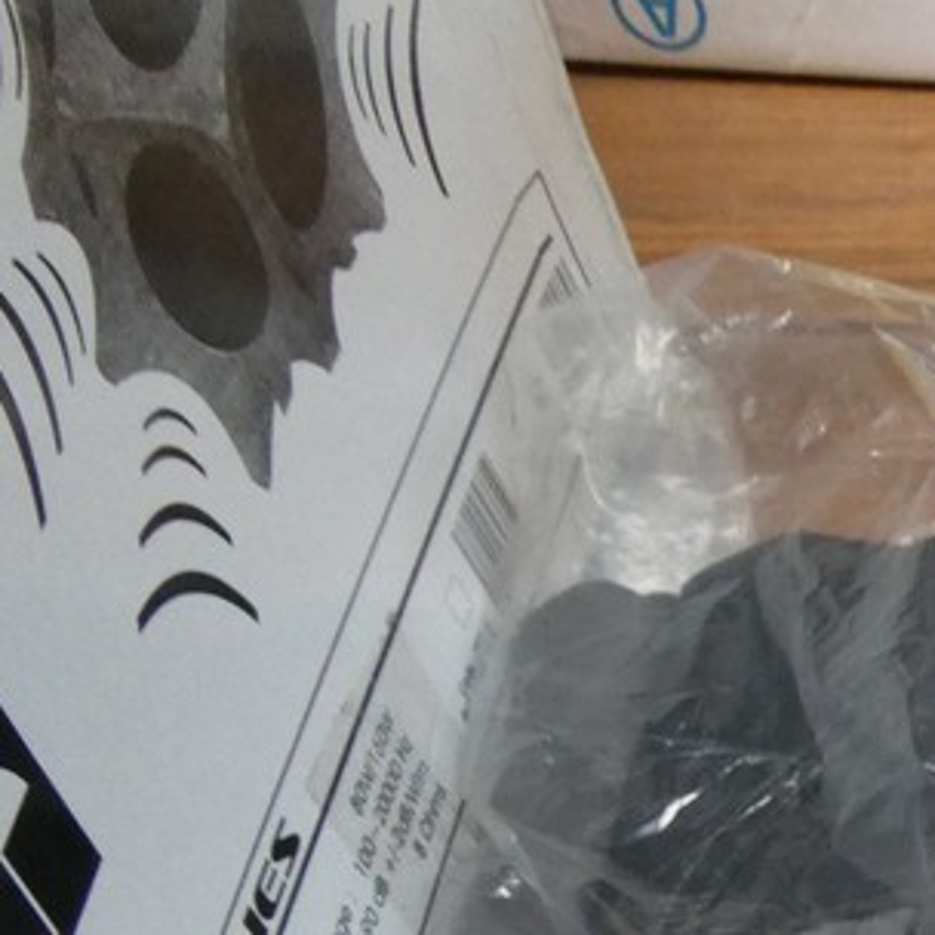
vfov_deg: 21.3
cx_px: 1664
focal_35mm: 76
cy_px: 1095
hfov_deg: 18.2
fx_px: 2322
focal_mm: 4.3
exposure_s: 1/60
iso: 500
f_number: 3.3
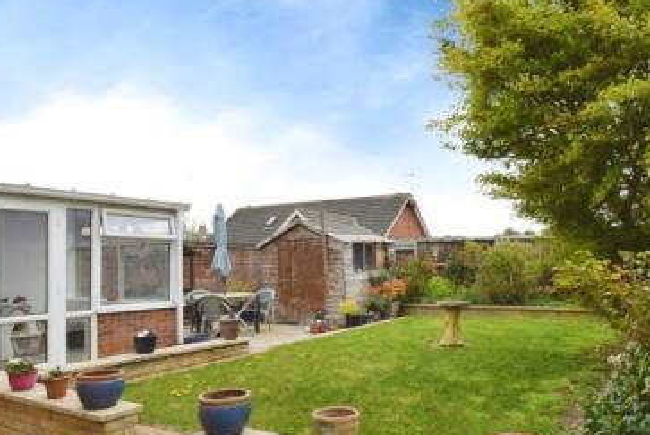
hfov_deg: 67.1
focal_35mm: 27
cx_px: 363
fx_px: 488
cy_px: 271
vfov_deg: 47.6
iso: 1000
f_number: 9
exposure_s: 1/1000
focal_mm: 10
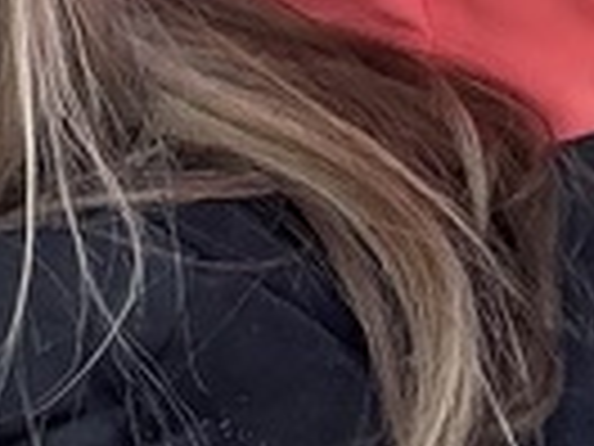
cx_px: 1044
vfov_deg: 7.6
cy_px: -734
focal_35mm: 179
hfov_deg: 10.4
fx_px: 3072
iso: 50
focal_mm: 2.69
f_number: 1.9
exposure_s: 1/230
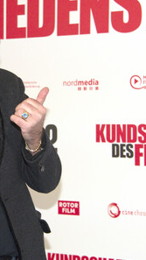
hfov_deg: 8.9
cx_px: -15
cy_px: 130
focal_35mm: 135
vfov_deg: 15.9
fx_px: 929
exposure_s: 1/125
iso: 1600
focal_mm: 85
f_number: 6.3
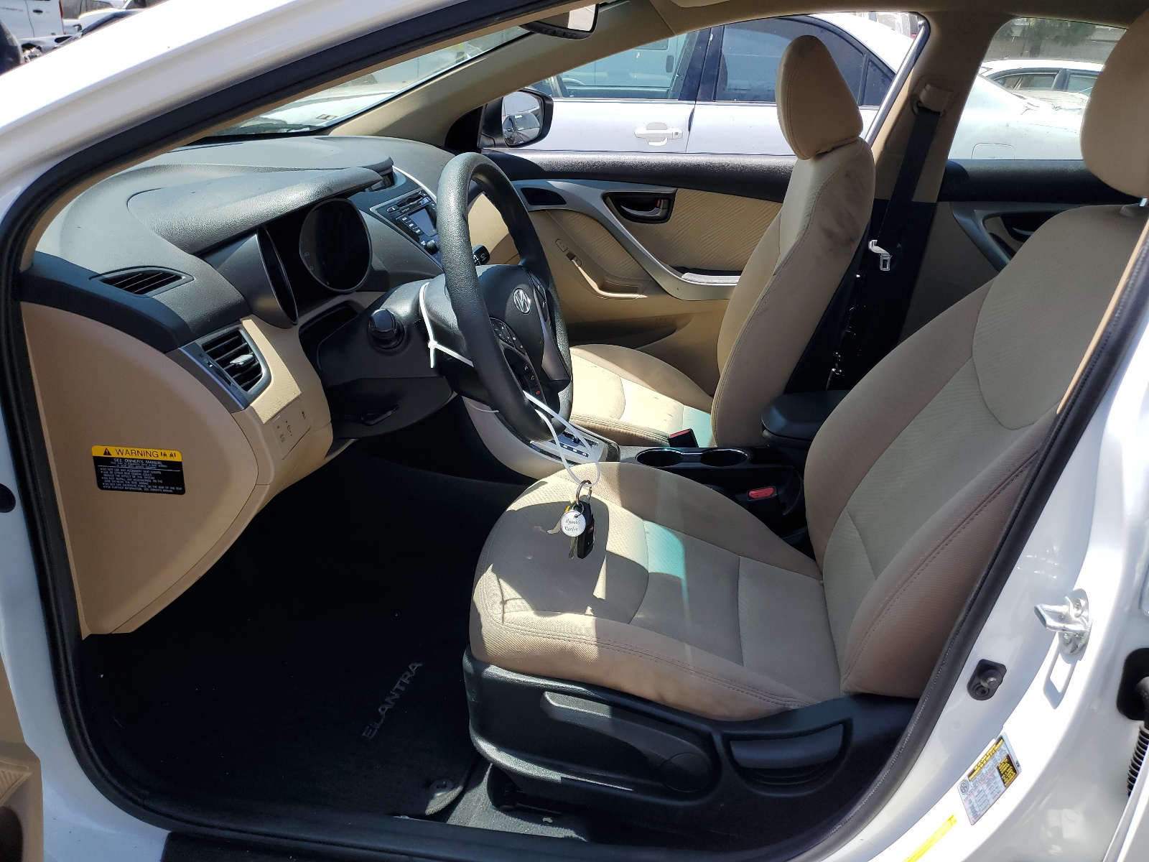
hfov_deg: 67.3
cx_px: 574
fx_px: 863
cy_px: 431
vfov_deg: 53.1
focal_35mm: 26
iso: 50
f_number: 1.5
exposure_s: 1/1429
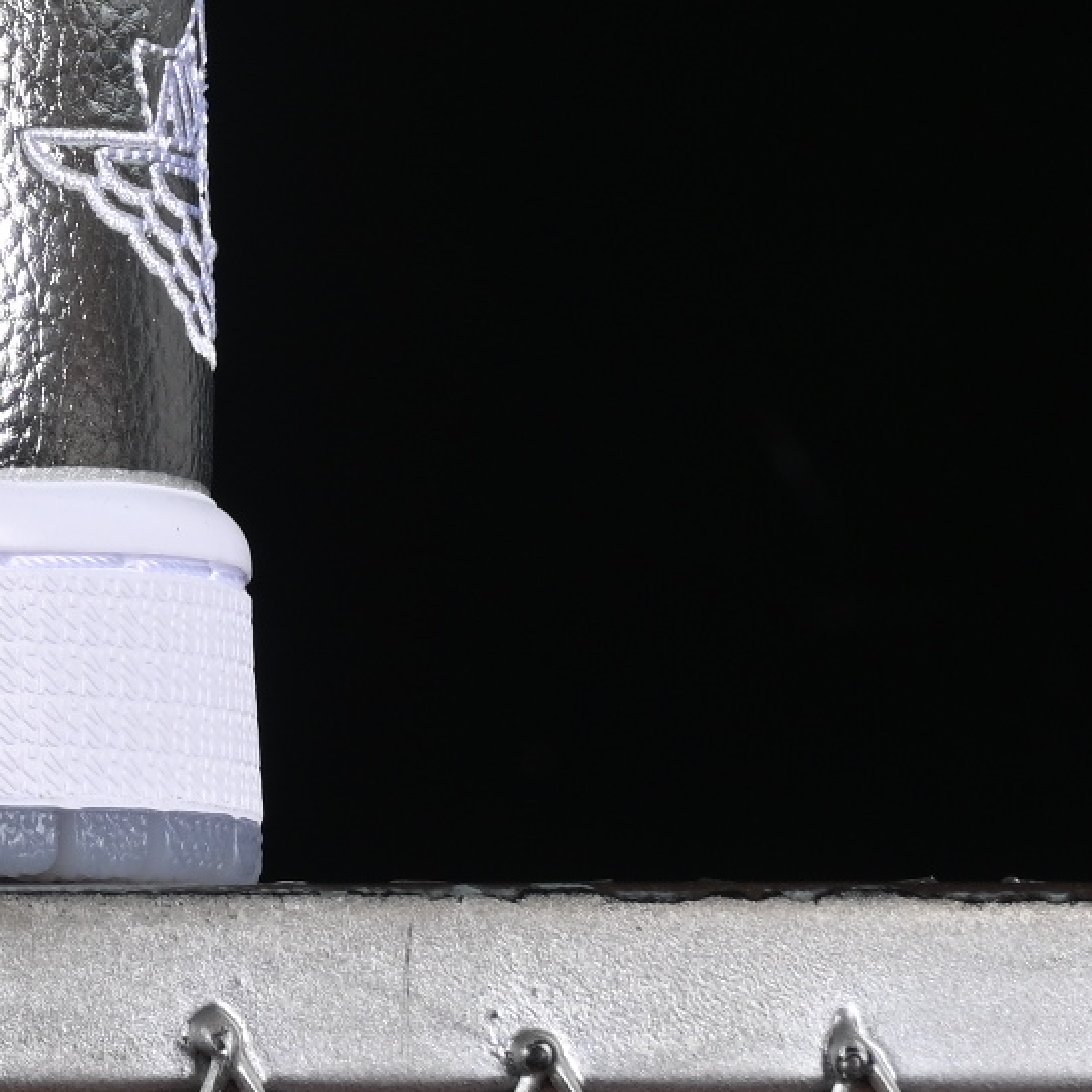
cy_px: -263
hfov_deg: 5.2
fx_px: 11635
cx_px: -1612
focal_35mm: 326
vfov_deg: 5.3
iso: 160
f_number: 8
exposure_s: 1/80
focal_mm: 50
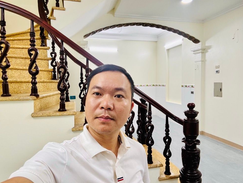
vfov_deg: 56.8
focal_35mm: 24
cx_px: 120
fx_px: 168
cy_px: 92
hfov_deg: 71.6
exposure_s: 1/50
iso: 80
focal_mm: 2.69
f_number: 1.9
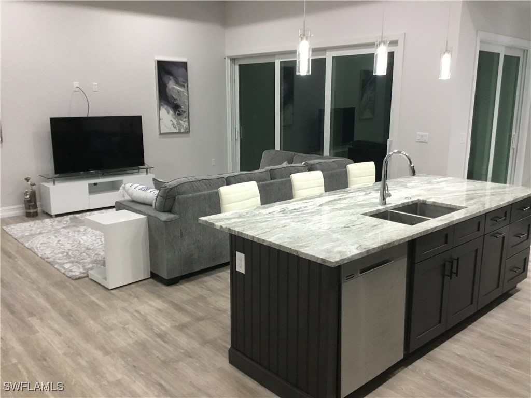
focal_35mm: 31
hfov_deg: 58.4
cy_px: 199
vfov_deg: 45.4
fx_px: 476
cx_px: 266
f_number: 2.4
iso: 160
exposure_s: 1/30
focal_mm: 3.3
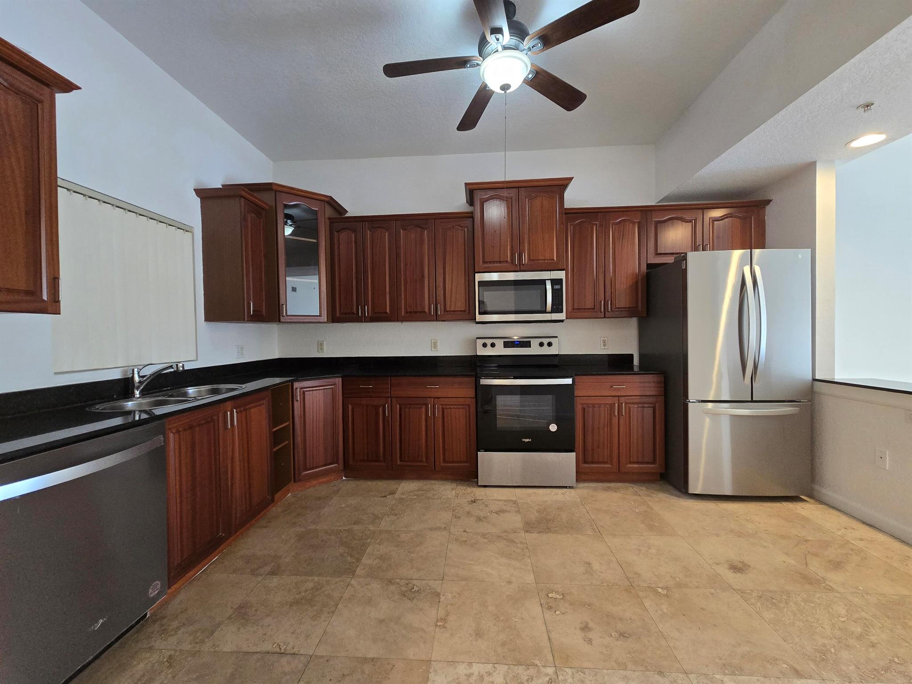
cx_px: 456
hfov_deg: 106.2
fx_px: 343
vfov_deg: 89.9
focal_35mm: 13
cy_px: 342
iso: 320
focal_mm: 2.2
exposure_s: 1/60
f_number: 2.2
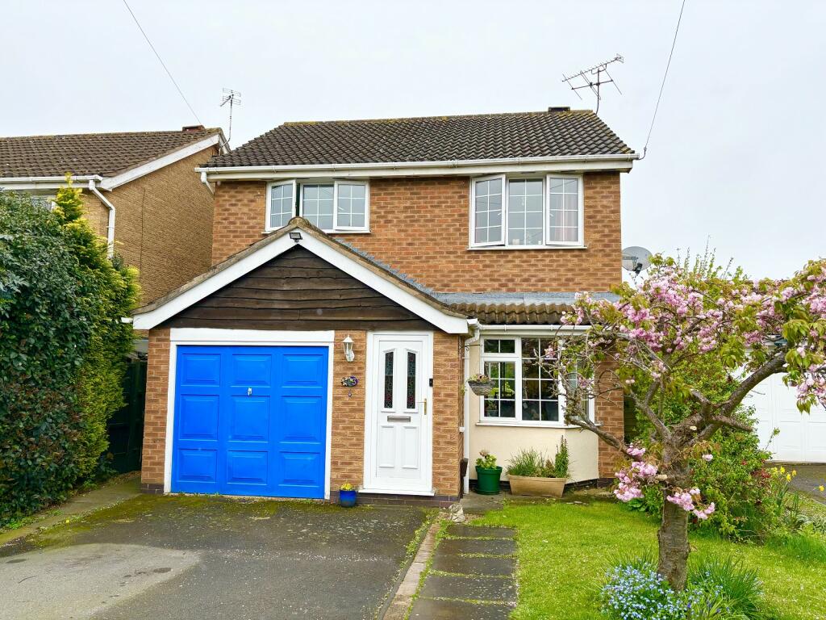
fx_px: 620
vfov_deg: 53.1
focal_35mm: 26
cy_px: 310
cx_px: 413
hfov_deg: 67.3
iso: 50
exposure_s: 1/1949
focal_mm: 5.96
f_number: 1.6
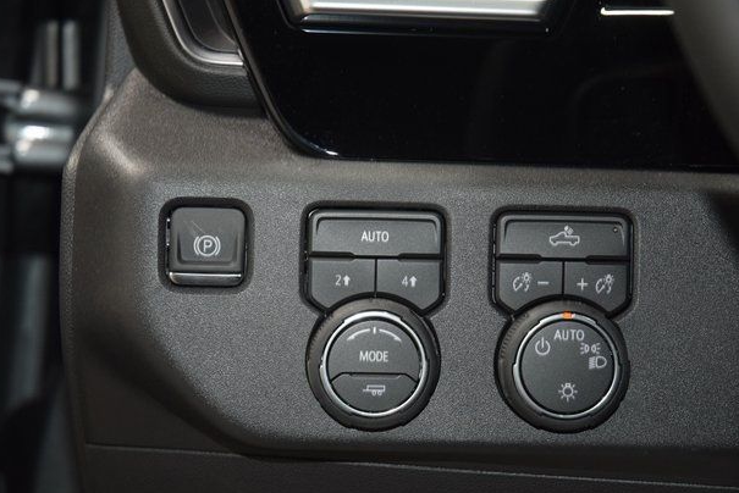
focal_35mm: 111
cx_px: 379
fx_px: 2280
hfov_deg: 18.4
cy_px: 258
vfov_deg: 12.4
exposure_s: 1/40
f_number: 4.5
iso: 1600
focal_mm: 70
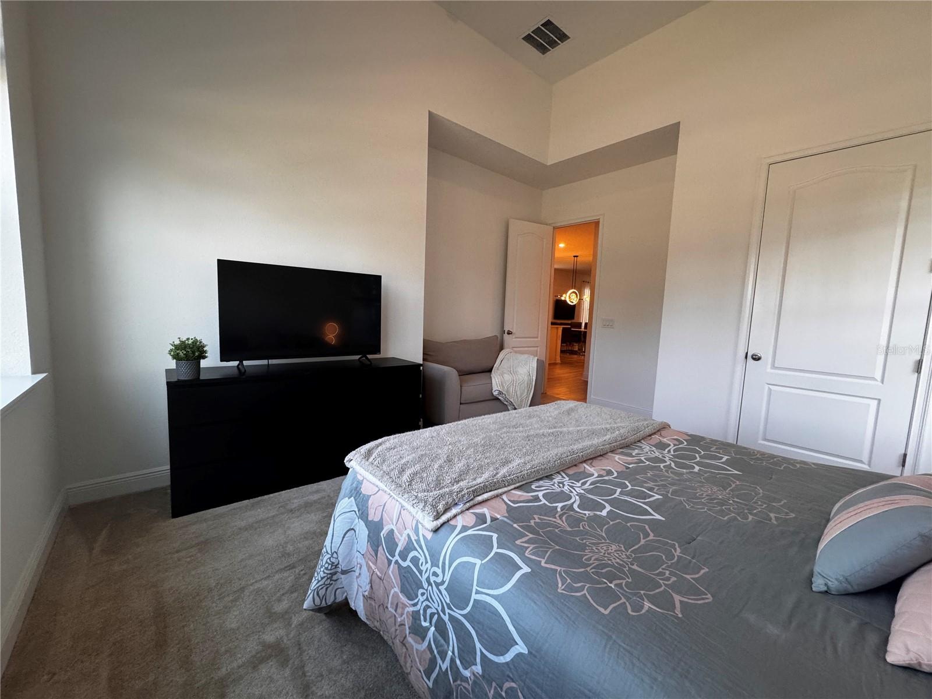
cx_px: 466
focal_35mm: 14
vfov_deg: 85.7
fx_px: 377
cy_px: 350
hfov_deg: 102.1
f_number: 2.2
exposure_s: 1/120
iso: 250
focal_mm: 2.22
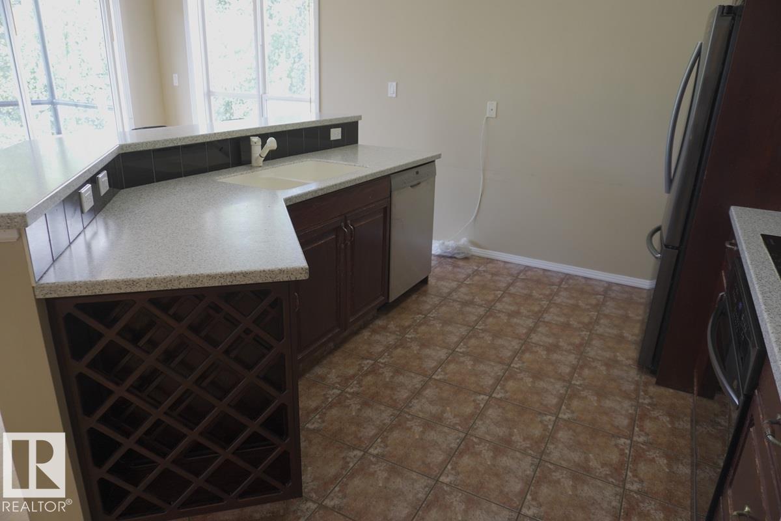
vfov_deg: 53.1
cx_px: 390
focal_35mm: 24
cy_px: 260
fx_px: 521
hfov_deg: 73.7
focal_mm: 16
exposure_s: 1/30
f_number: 4
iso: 250
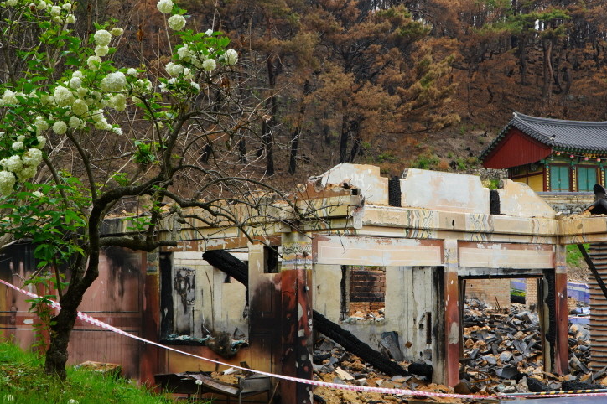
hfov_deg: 34.3
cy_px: 188
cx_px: 384
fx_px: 977
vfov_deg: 23.4
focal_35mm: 58
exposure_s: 1/80
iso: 100
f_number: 5
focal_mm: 28
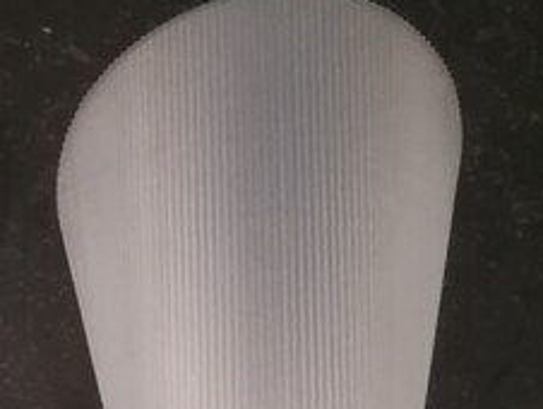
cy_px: 621
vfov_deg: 14.9
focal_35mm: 92
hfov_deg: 20.1
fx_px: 1445
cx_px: -96
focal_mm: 3.83
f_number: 2.2
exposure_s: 1/25
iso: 500
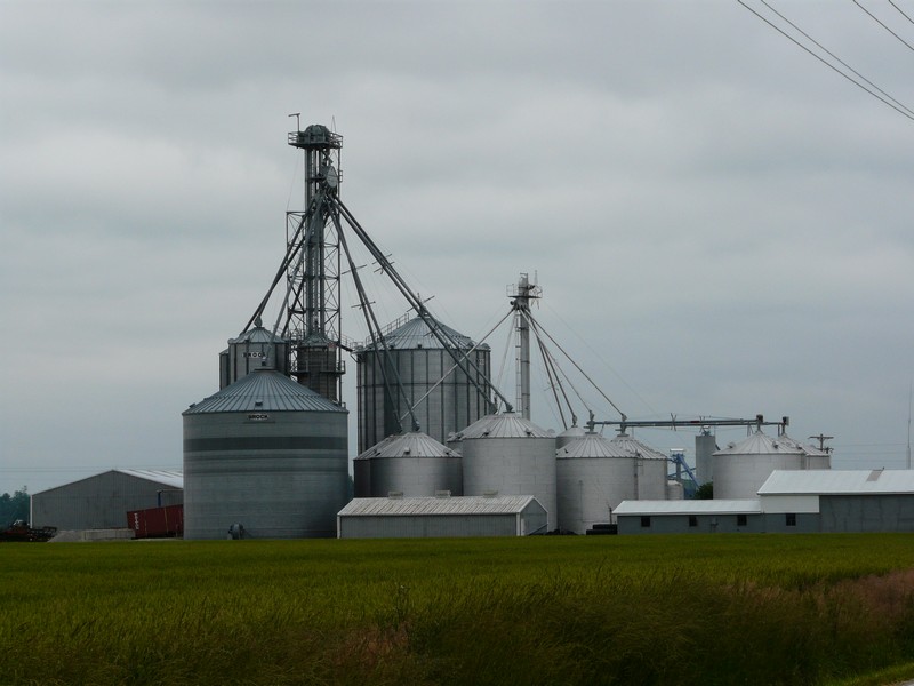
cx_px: 457
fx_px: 2878
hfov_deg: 18.0
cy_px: 343
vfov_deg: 13.6
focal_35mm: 109
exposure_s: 1/400
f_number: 6.3
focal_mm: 18
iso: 100
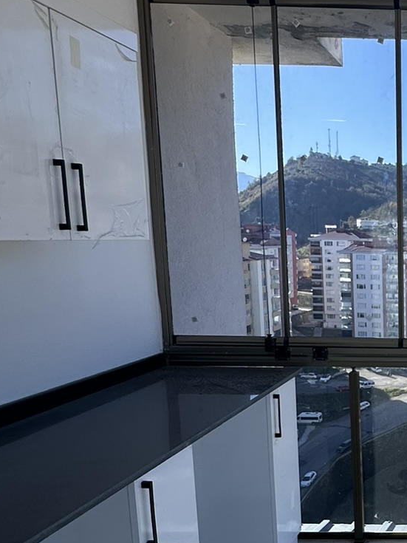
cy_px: 334
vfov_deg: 47.5
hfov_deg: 29.8
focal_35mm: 39
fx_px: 612
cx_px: 522
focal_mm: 2.22
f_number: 2.2
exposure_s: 1/550
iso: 40
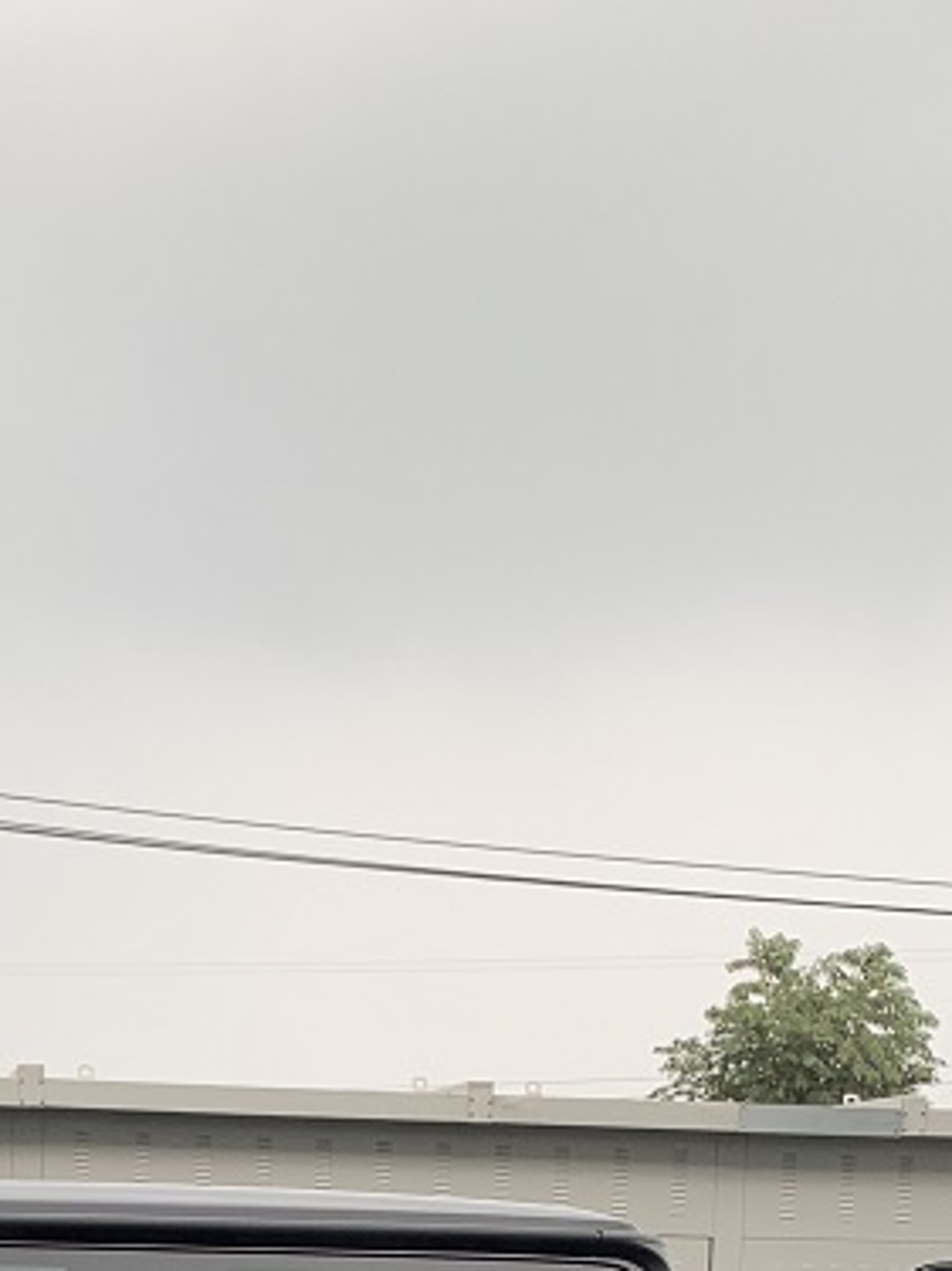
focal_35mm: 74
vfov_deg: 22.8
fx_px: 2715
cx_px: 180
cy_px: 1749
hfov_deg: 19.7
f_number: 1.8
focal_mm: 4.25
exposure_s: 1/321
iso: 25
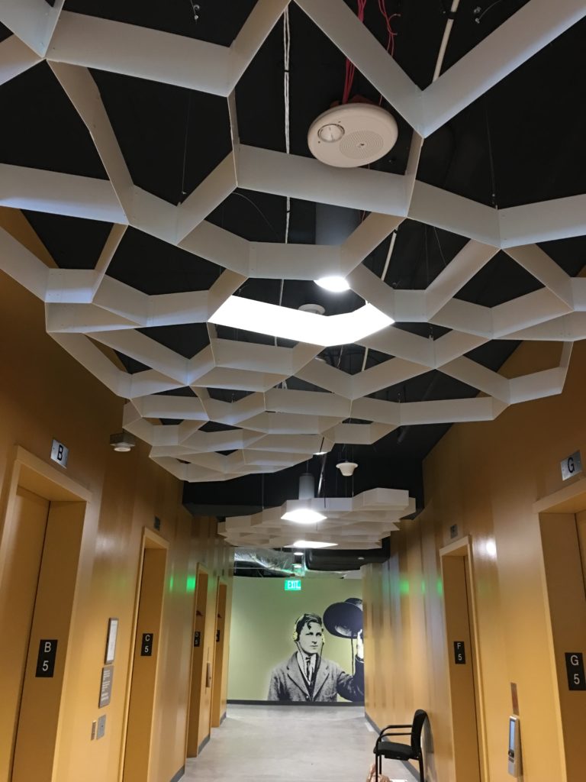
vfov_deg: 61.7
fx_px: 655
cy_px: 391
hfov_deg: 48.2
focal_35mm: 29
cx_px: 293
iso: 80
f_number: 2.2
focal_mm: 4.15
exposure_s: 1/4
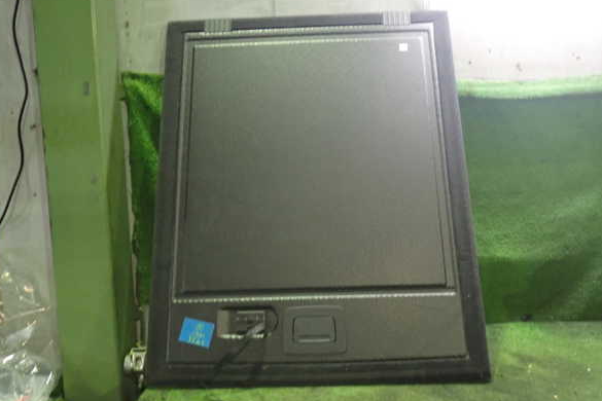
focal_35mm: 32
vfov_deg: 41.1
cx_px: 300
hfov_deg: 58.7
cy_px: 199
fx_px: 535
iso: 800
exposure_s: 1/20
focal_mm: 5.4
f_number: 2.3
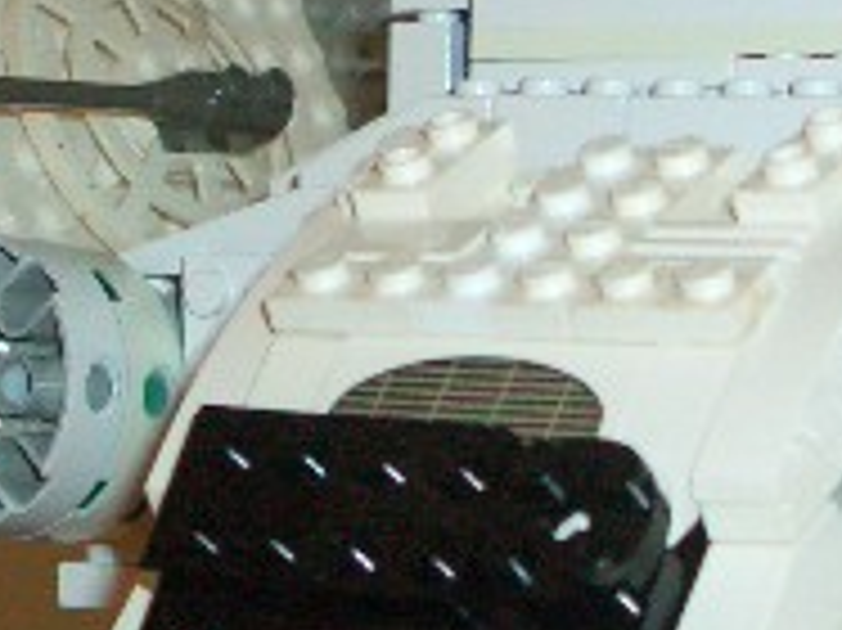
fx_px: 4084
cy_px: -36
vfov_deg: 8.8
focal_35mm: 168
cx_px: 513
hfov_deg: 11.8
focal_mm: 8.2
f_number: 3.1
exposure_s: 1/60
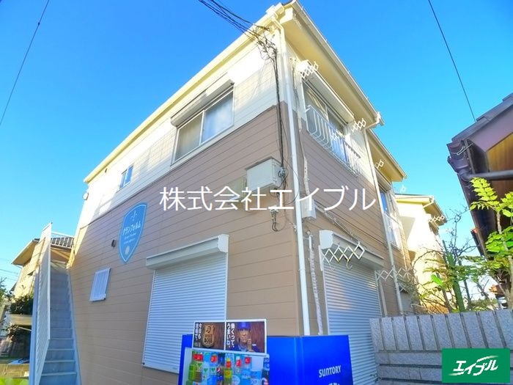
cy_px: 192
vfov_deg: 56.8
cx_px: 256
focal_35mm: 24
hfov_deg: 71.6
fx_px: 356
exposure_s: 1/400
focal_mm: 5.1
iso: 400
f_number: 3.2
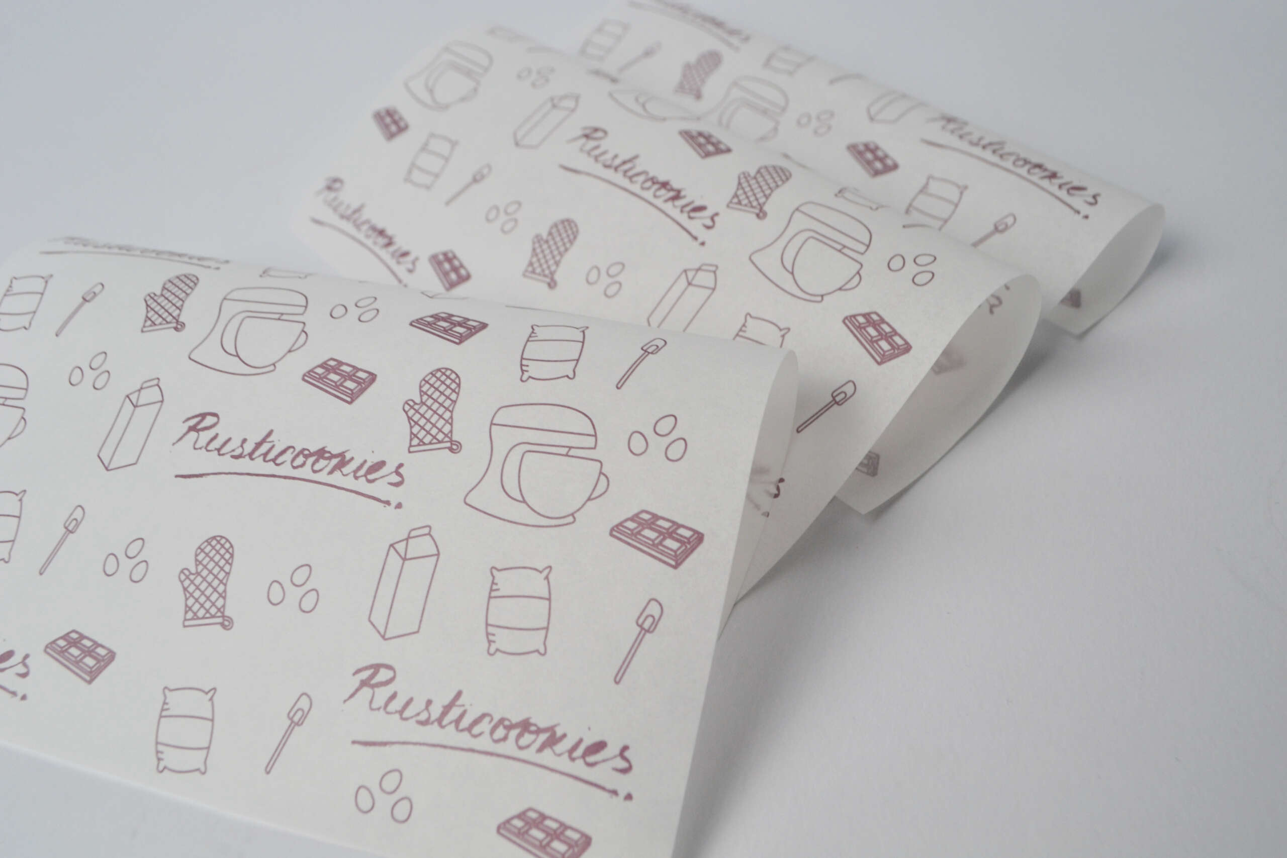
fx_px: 1180
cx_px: 644
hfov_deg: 57.2
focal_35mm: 33
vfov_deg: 40.0
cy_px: 429
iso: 400
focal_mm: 22
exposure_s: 1/60
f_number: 7.1
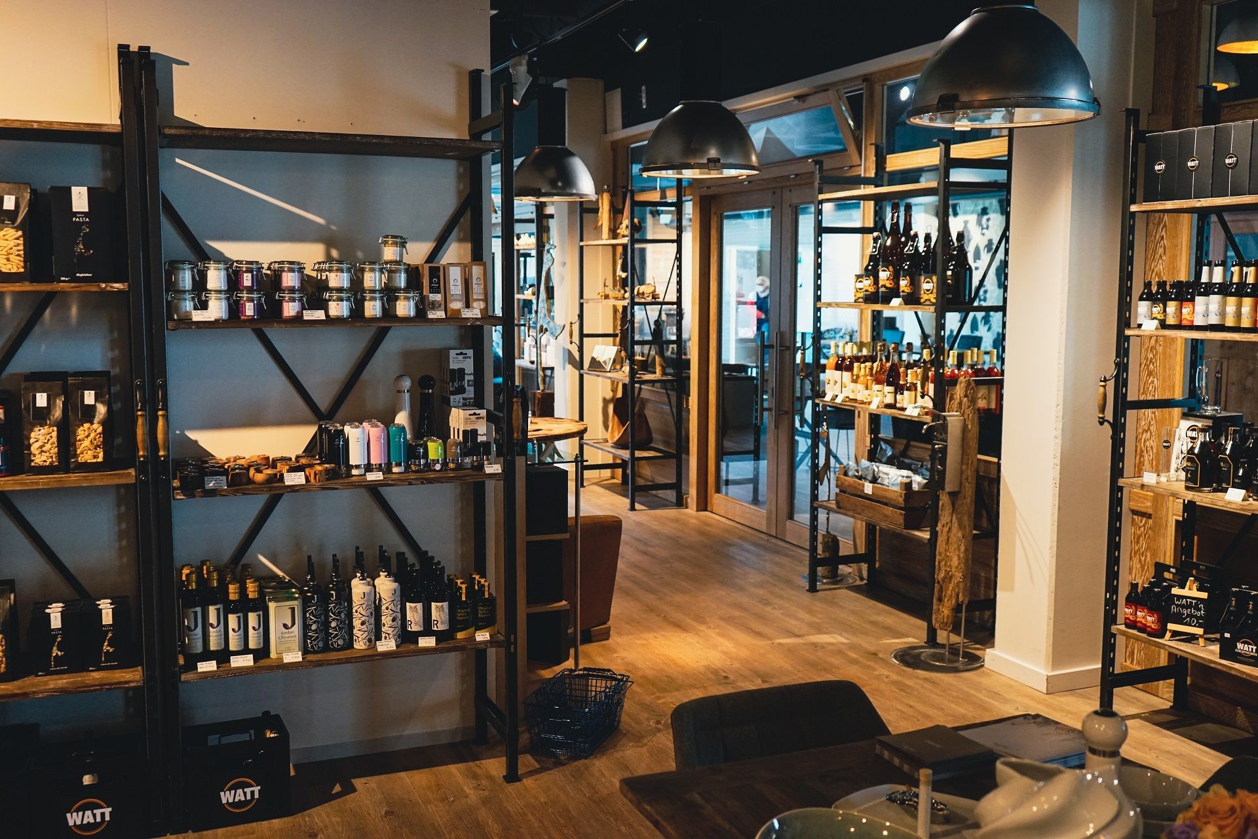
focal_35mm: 35
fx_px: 1223
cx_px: 629
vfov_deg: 37.9
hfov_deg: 54.4
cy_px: 420
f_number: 4
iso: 1600
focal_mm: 35
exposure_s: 1/160
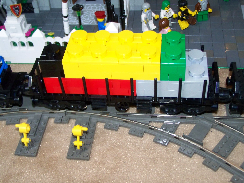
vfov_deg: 25.7
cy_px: 92
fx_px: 402
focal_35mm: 57
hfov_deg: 33.8
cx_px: 122
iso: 200
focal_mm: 9.4
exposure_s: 1/30
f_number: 3.2
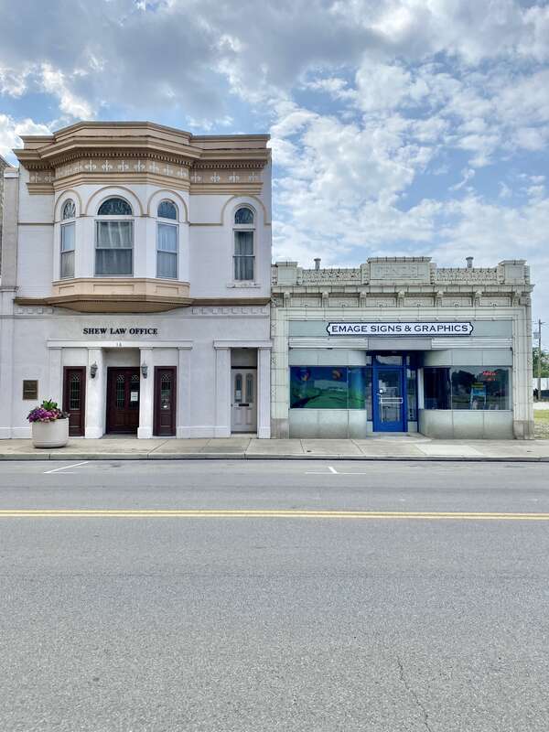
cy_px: 366
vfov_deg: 67.3
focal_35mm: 26
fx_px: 550
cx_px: 274
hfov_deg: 53.1
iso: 32
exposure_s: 1/3125
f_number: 1.8
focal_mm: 4.25
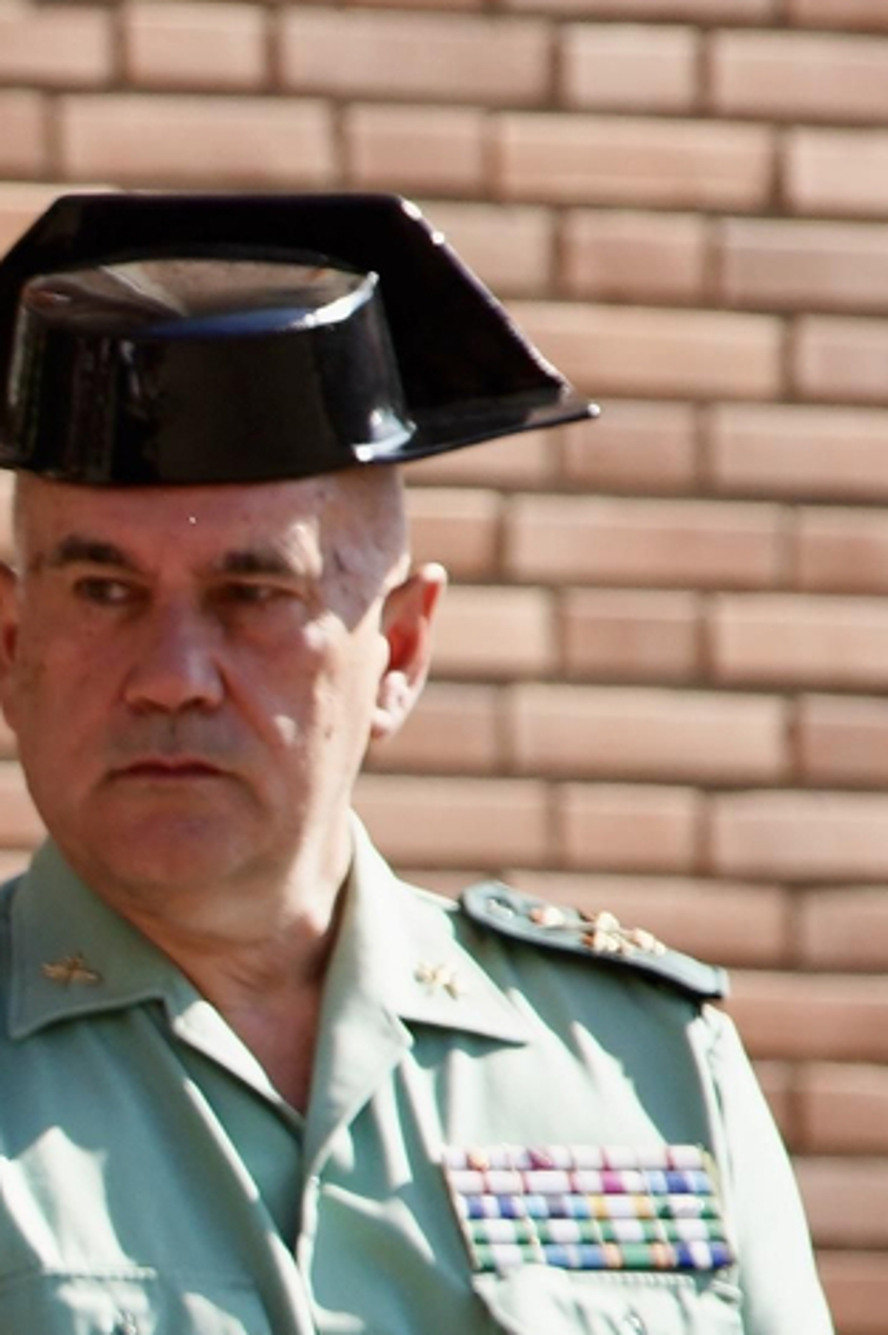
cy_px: 1752
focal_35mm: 848
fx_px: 31420
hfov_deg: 1.6
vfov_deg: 2.4
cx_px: -1756
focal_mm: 200
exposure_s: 1/400
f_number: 6.3
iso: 200
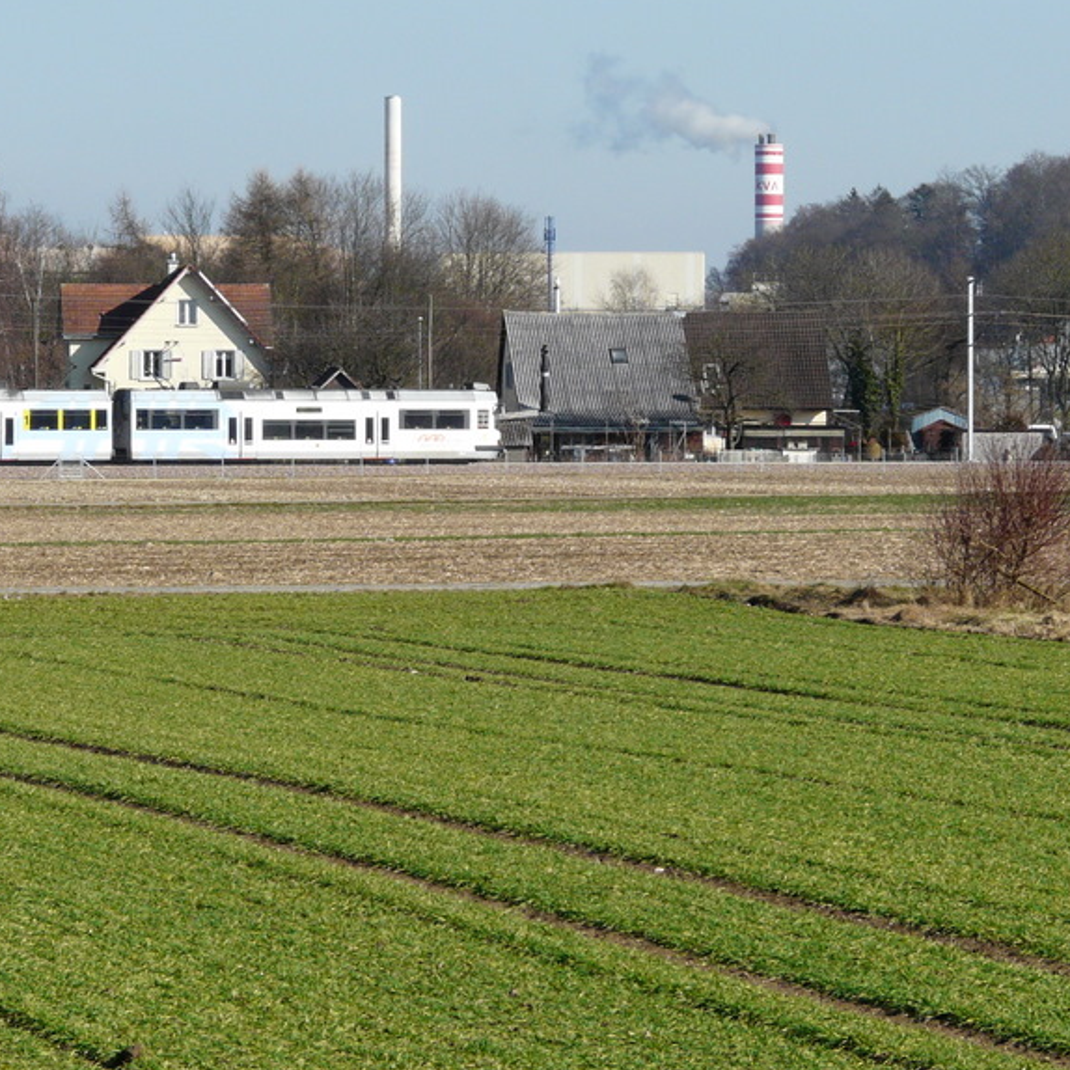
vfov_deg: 7.4
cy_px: 449
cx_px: 252
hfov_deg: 7.4
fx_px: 8288
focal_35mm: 237
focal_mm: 25.3
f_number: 5.6
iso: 100
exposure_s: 1/500
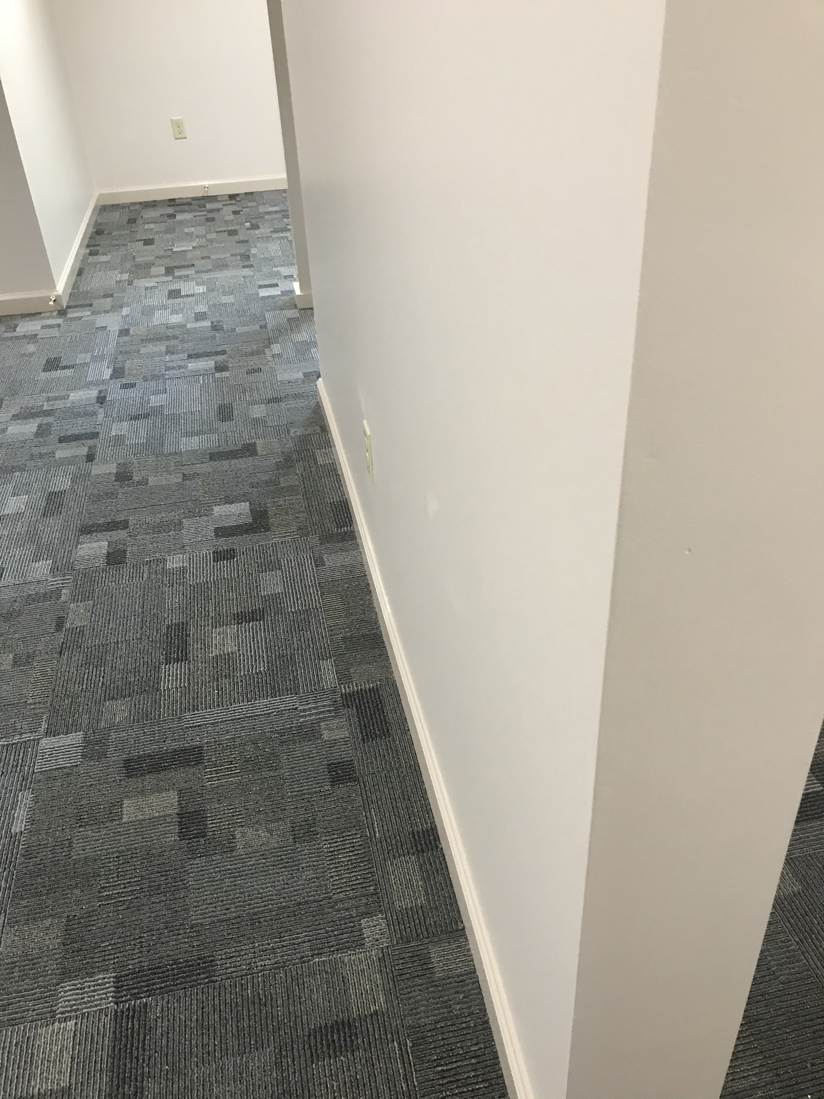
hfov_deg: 49.7
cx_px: 412
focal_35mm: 28
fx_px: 889
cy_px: 550
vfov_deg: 63.4
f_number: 1.8
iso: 50
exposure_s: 1/15
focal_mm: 3.99
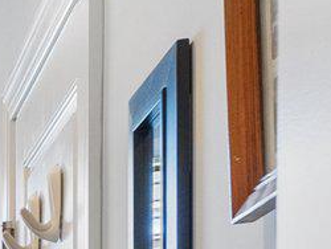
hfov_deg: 9.1
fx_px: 1206
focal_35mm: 126
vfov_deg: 10.8
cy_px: 487
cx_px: -867
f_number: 8
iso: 640
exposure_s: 1/8
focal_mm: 16
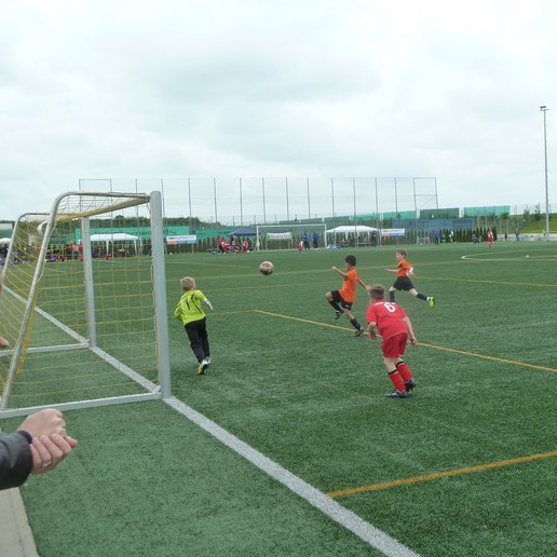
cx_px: 364
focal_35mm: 48
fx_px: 874
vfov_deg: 35.4
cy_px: 278
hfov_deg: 35.1
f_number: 4
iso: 125
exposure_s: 1/320
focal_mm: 6.5
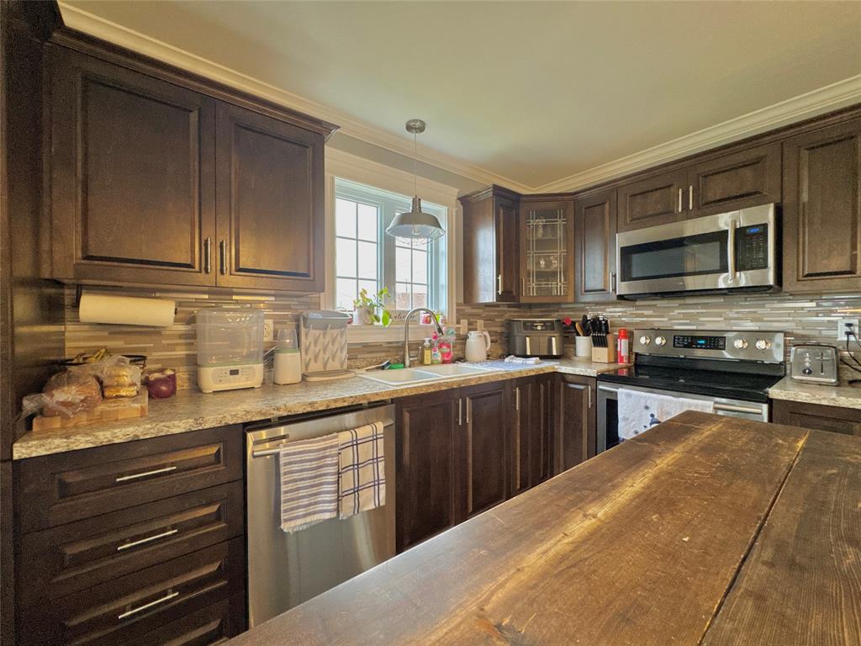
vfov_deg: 85.7
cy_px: 323
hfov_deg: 102.1
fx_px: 348
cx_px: 430
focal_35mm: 14
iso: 200
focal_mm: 2.22
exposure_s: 1/120
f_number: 2.2
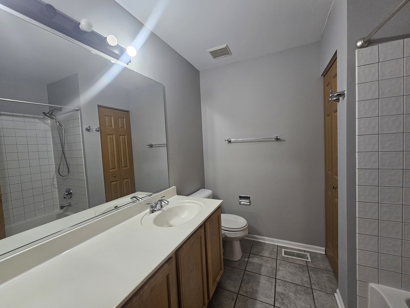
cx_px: 205
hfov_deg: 106.2
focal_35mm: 13
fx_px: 154
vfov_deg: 89.9
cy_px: 154
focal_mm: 2.2
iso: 200
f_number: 2.2
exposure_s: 1/60
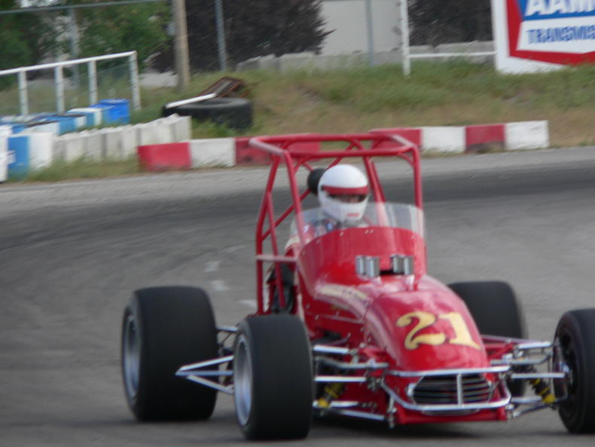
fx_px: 6671
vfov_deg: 3.8
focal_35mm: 388
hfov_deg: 5.1
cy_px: 224
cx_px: 298
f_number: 4
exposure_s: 1/250
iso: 80
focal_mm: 64.5
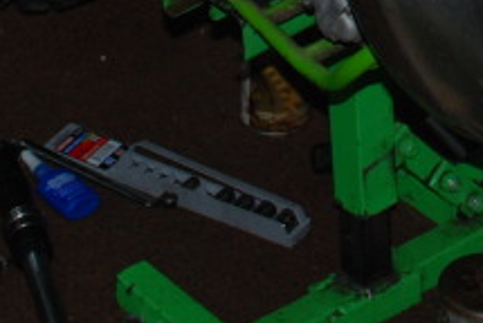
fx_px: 2974
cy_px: -378
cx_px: 457
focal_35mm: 221
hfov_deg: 9.2
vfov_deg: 6.0
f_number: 4.2
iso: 200
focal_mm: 31
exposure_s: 1/60
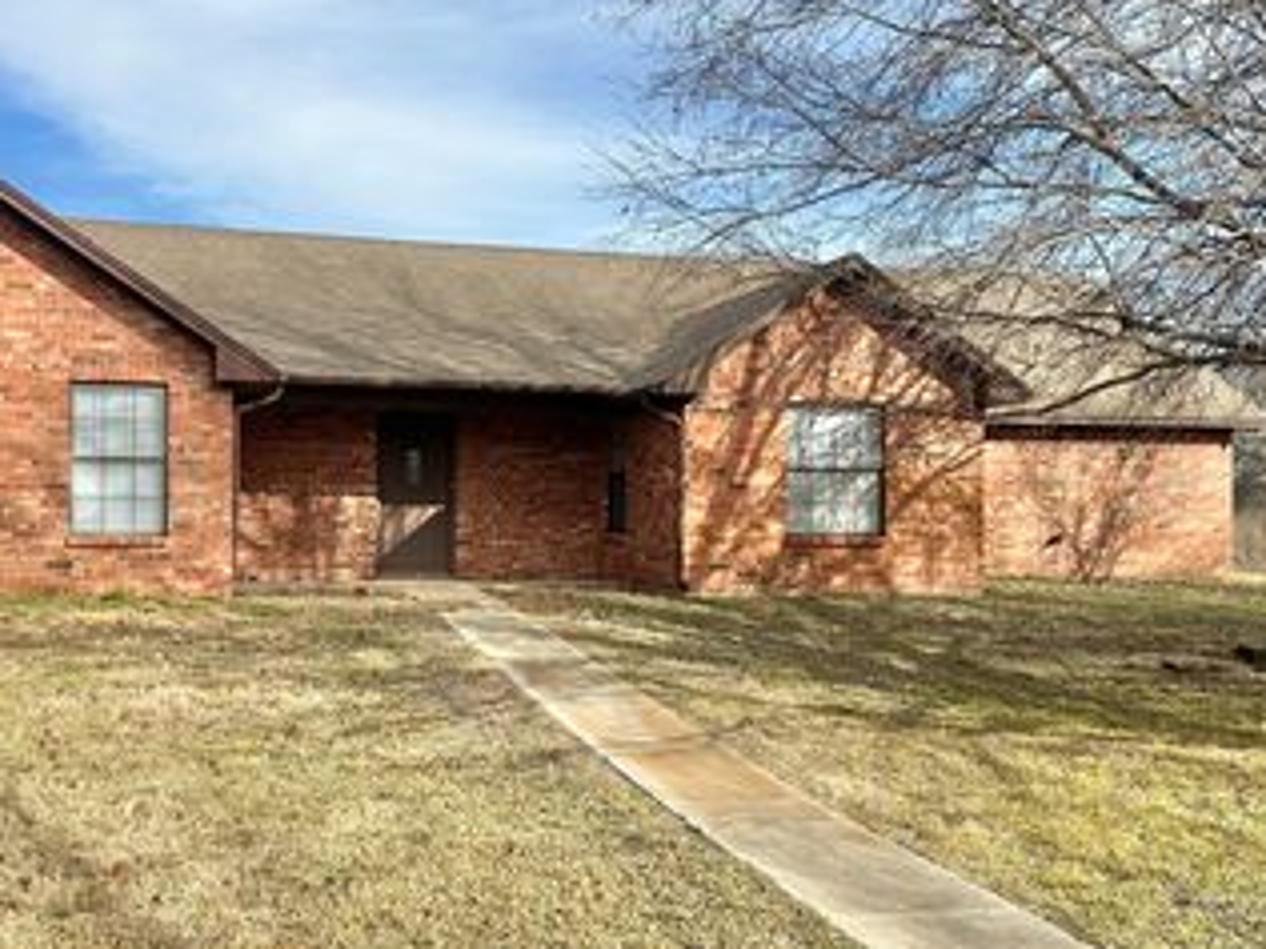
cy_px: 479
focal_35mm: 38
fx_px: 1390
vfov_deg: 37.7
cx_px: 553
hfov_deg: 48.9
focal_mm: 6.86
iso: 80
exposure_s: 1/3597
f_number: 1.78
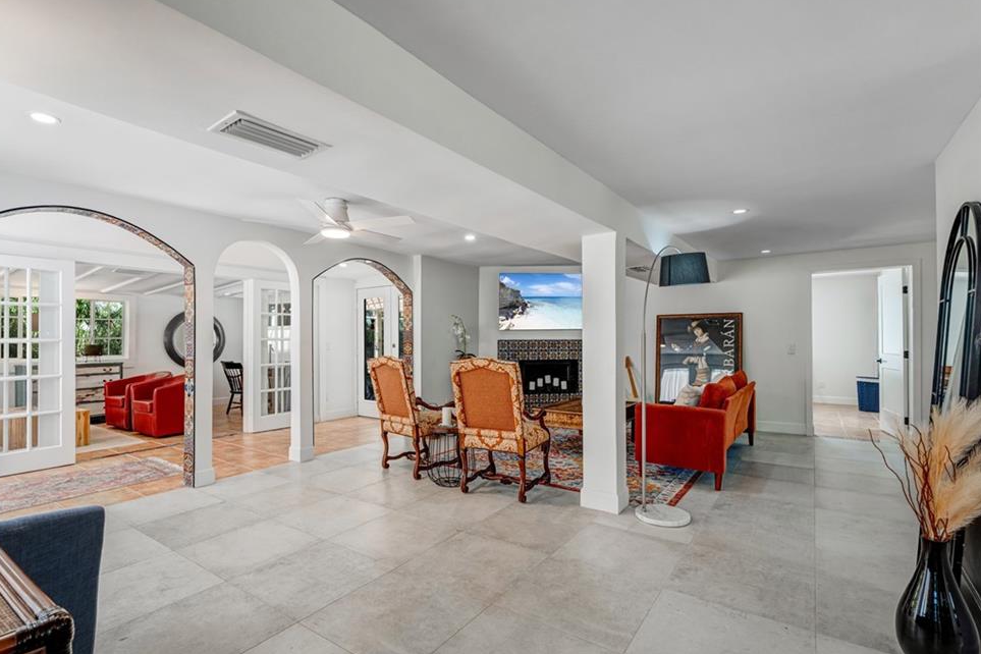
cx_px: 465
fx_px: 463
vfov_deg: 70.4
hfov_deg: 93.2
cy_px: 335
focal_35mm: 17
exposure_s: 1/20
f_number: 9
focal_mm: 16
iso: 400
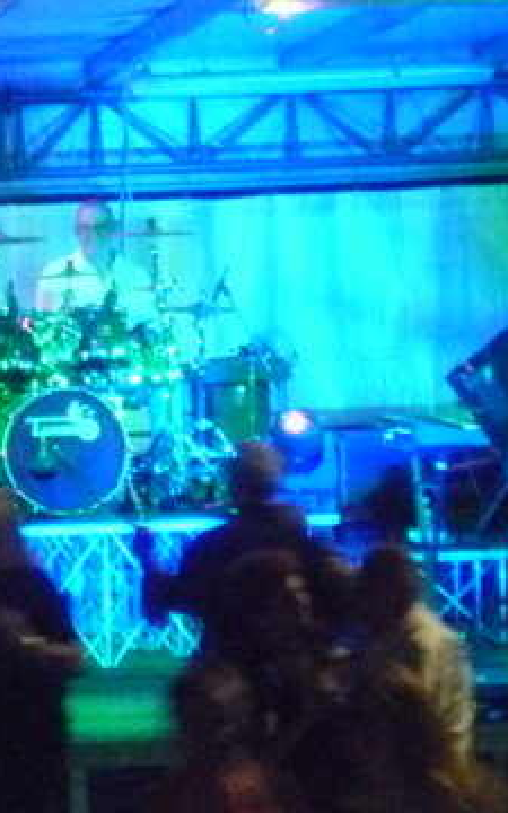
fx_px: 6003
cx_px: -84
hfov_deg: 4.8
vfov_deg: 7.7
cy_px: 569
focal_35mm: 271
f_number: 6.1
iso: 1600
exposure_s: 1/13
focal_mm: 20.5
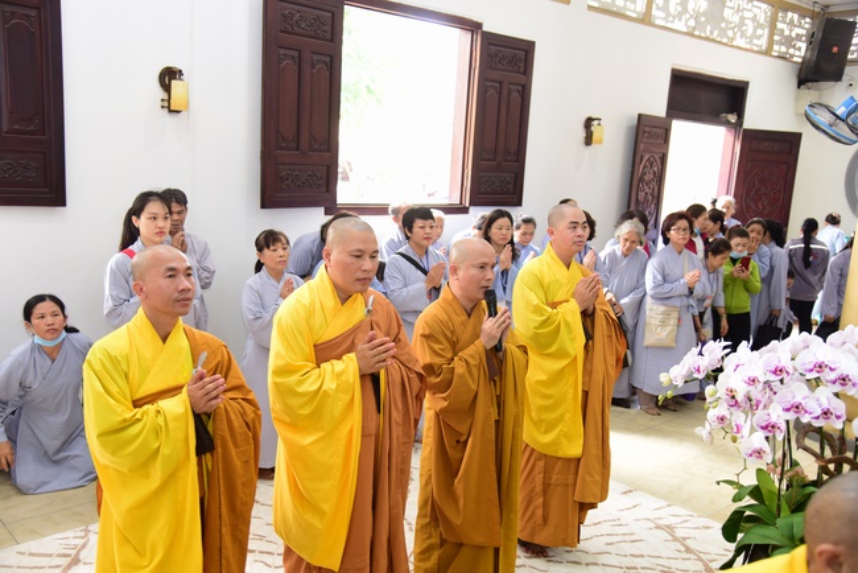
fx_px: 763
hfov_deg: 58.7
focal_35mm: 32
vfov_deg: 41.2
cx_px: 429
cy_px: 286
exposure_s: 1/40
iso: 1000
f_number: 4
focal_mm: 32
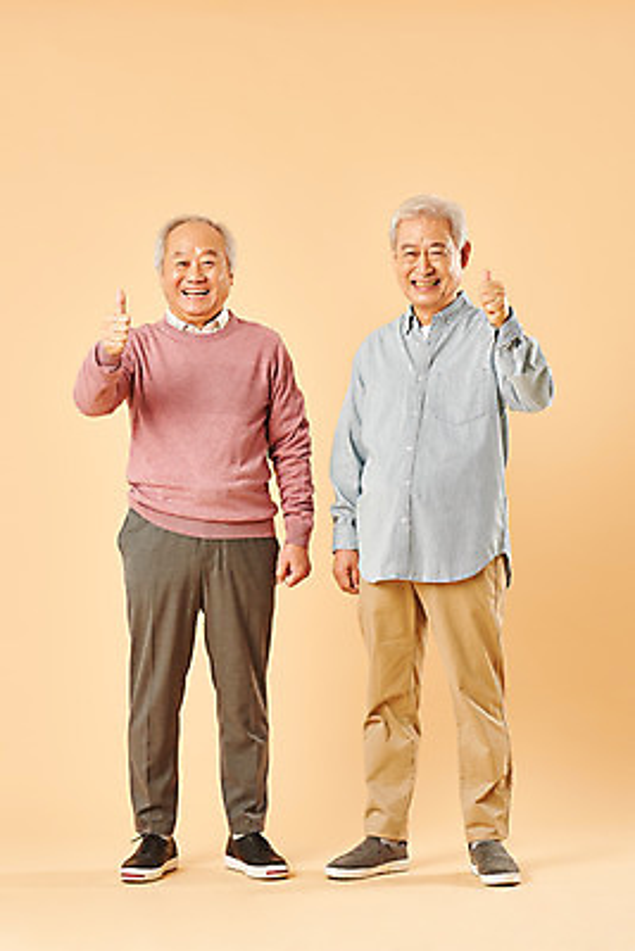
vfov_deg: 23.6
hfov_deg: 15.9
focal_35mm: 86
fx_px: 2273
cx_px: 318
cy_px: 476
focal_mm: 86
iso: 100
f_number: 8
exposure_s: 1/125
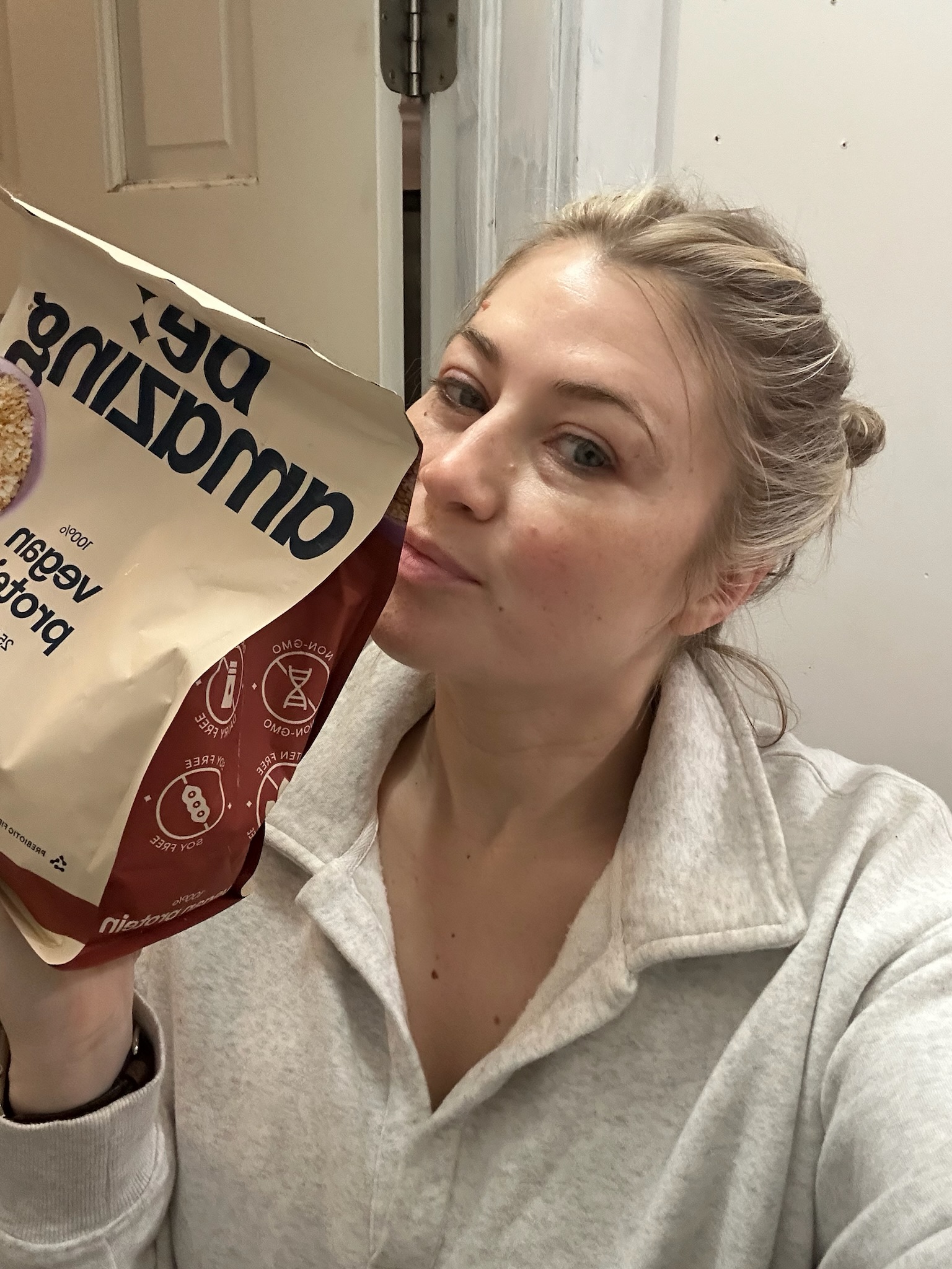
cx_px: 476
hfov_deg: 46.8
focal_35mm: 30
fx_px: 1100
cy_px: 634
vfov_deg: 60.0
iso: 320
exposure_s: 1/60
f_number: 1.9
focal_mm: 2.69
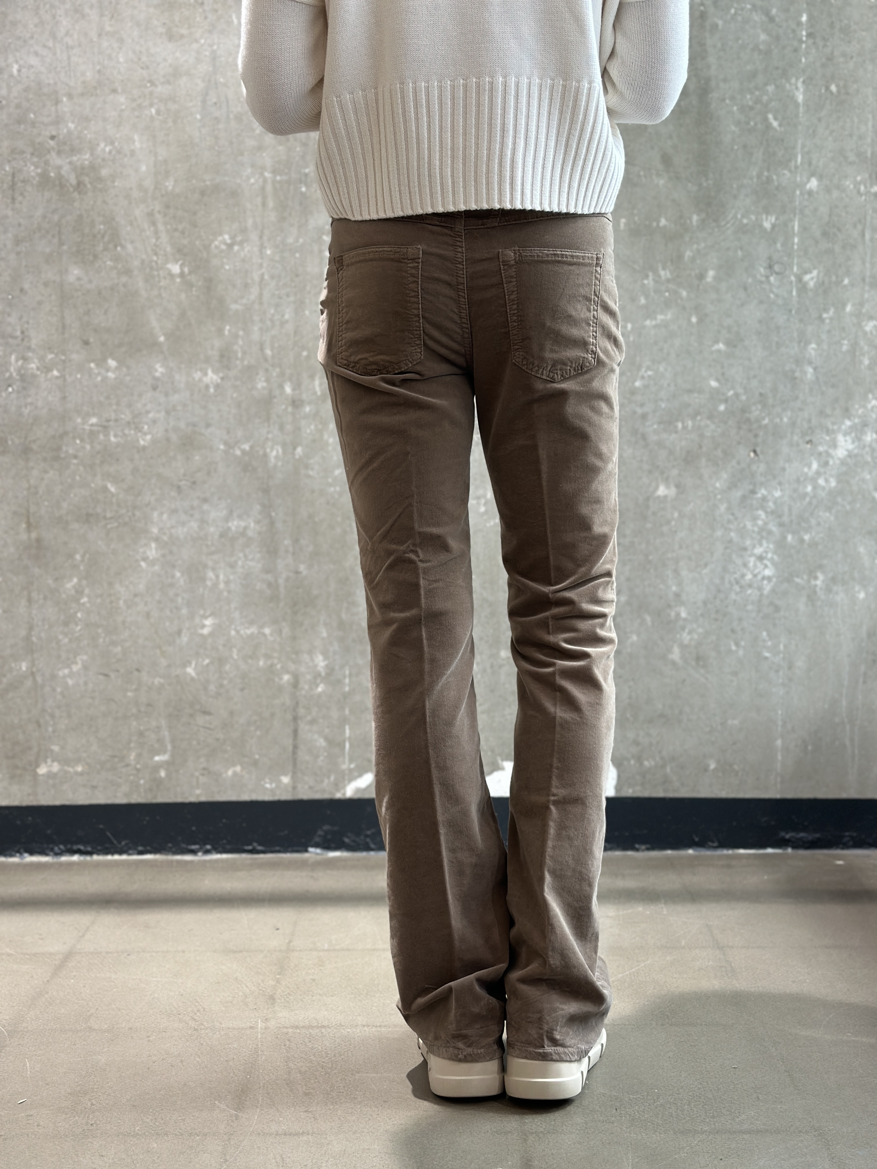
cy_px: 584
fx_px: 1621
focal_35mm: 48
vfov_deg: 39.7
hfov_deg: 30.3
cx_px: 438
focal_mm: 6.86
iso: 80
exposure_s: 1/50
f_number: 1.78
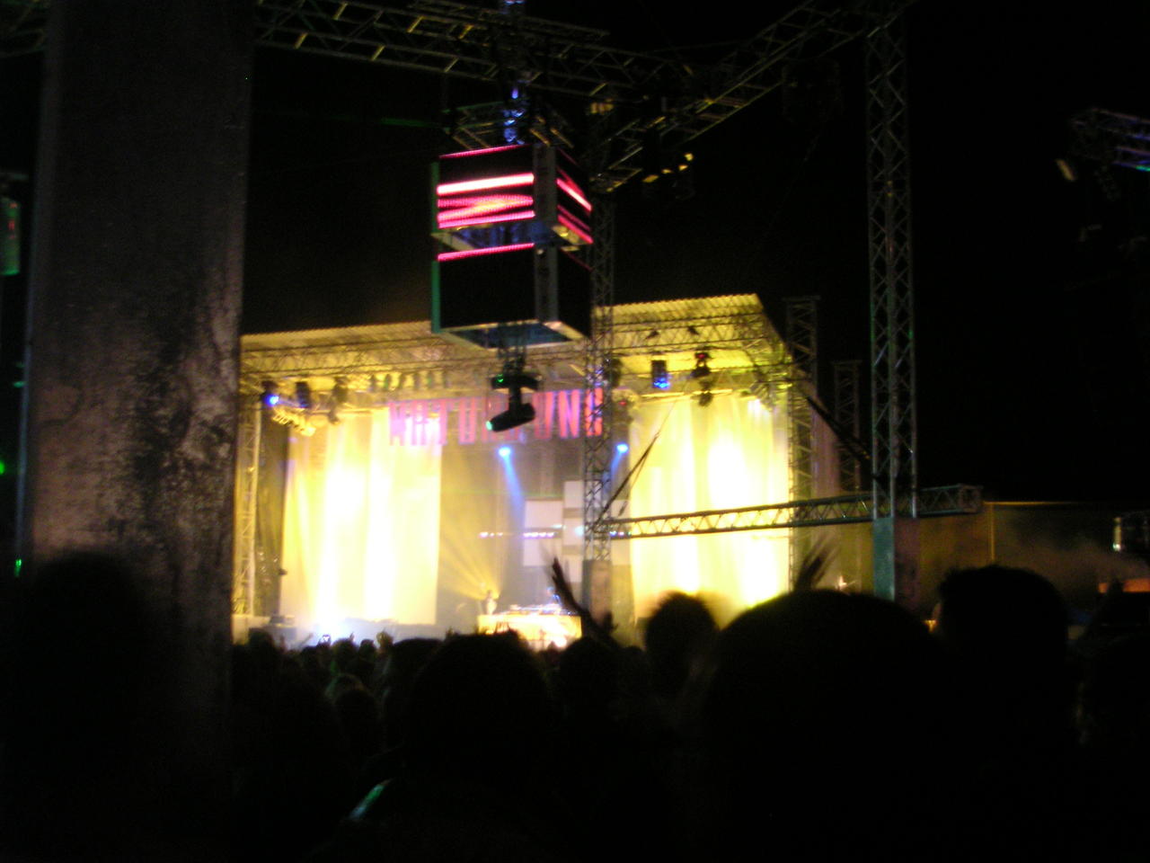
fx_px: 1262
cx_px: 575
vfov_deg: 37.7
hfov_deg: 49.0
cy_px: 432
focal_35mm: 38
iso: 200
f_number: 2.8
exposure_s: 1/4
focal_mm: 6
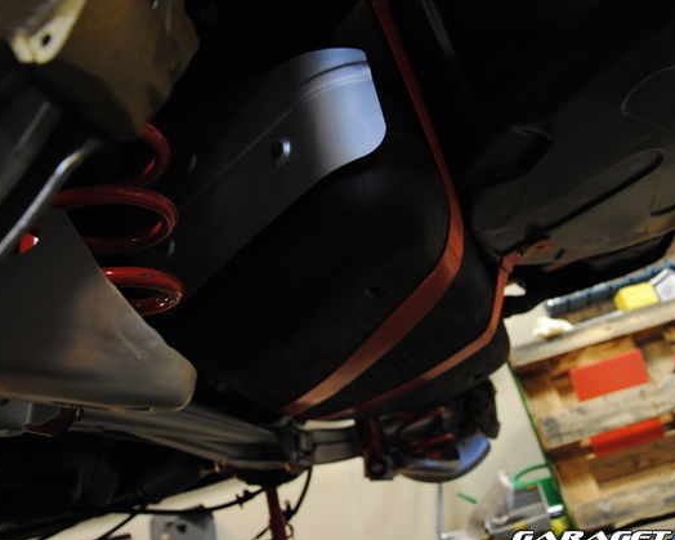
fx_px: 619
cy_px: 275
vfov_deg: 47.1
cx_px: 321
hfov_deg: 57.2
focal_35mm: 31
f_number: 3.5
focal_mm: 18
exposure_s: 1/10
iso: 400
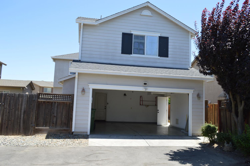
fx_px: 208
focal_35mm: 30
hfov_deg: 62.0
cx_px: 125
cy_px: 83
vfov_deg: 43.5
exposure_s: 1/200
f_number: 7.1
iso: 100
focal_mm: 20
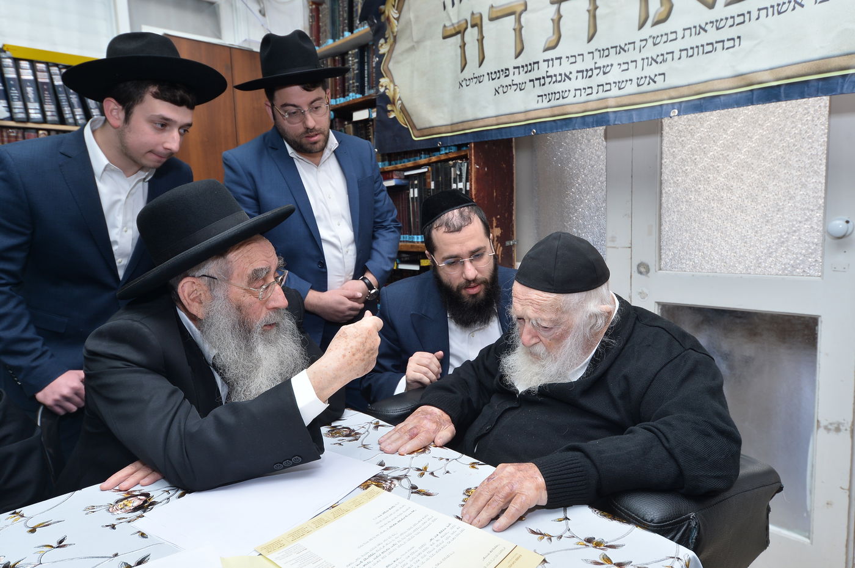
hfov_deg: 73.8
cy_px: 284
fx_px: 569
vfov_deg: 53.0
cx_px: 428
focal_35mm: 24
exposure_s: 1/160
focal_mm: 24
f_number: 5.6
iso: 400
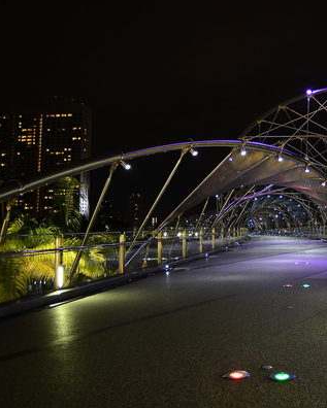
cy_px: 203
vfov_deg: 49.1
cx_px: 291
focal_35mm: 37
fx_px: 447
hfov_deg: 37.6
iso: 800
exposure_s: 1/4
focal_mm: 26
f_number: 4.2
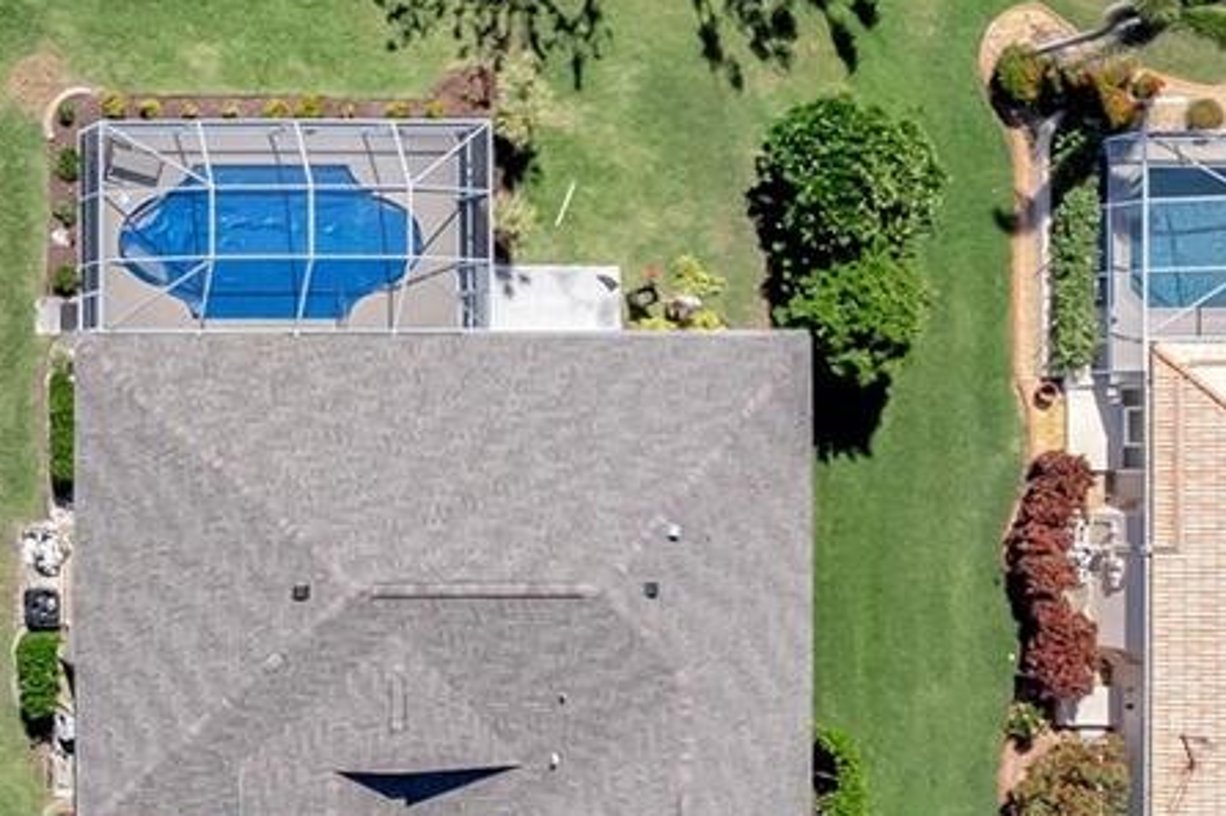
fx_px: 2689
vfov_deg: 17.2
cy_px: 510
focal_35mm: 79
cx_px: -547
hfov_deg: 21.9
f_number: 2.8
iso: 130
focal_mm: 8.38
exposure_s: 1/1500
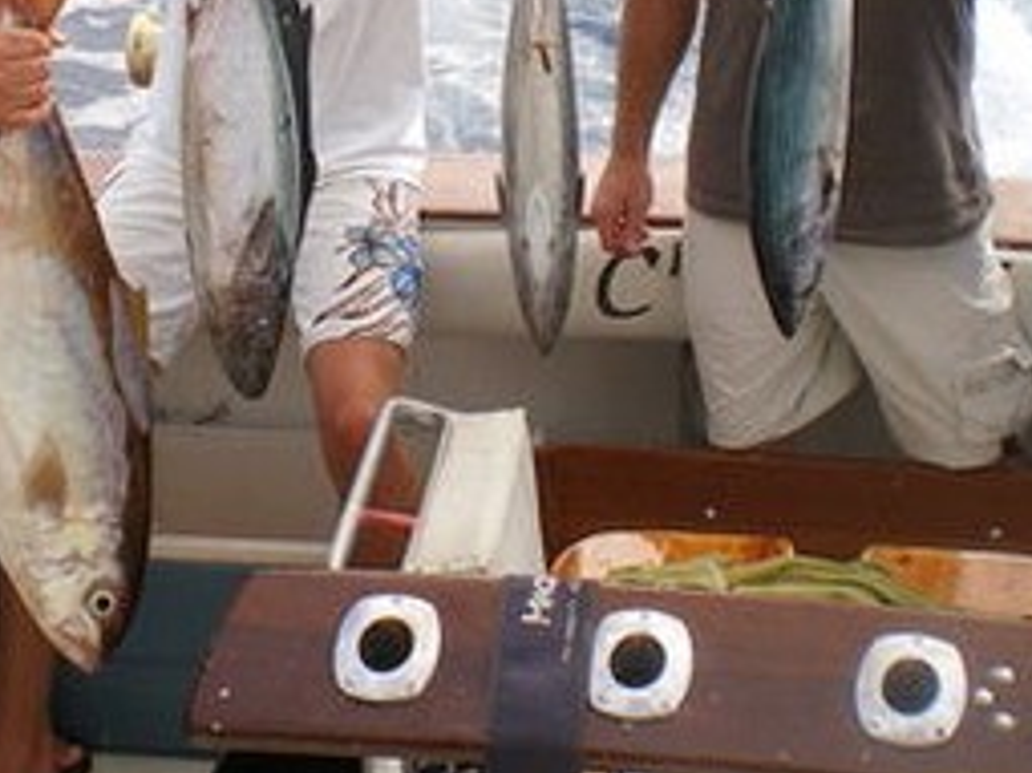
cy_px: 81
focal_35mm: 89
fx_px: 2652
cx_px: 449
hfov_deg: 22.0
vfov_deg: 16.4
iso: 50
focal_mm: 6.3
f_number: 4.6
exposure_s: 1/250
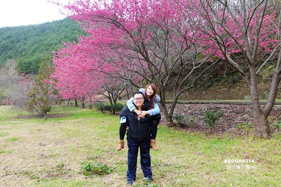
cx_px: 140
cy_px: 94
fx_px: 187
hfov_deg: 73.8
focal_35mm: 24
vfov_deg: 53.1
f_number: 2.8
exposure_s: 1/320
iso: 125
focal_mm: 8.8
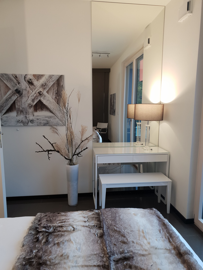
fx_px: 203
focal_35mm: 26
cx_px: 102
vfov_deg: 67.3
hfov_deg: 53.1
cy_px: 135
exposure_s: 1/50
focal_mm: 4.3
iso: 125
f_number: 2.4
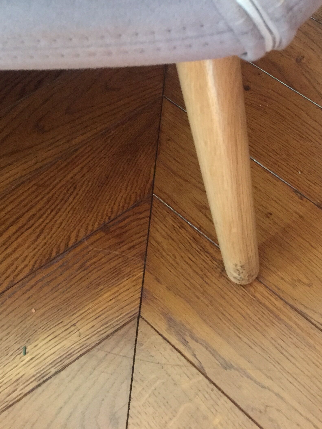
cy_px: 155
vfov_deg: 41.7
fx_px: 558
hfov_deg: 32.0
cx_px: 210
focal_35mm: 45
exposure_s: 1/17
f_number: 2.2
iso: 500
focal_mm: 4.15
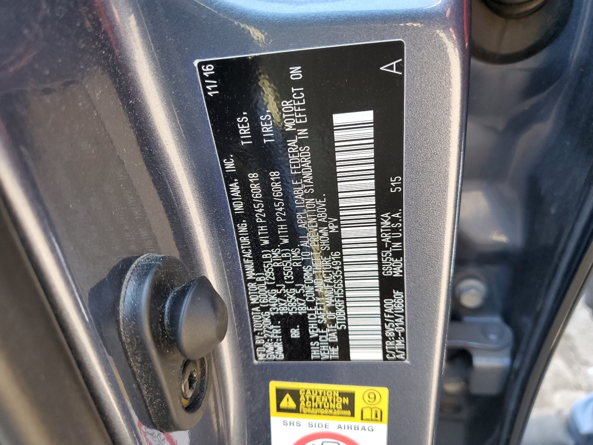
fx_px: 445
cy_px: 222
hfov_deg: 67.3
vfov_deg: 53.1
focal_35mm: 26
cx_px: 296
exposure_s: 1/120
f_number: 1.5
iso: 79
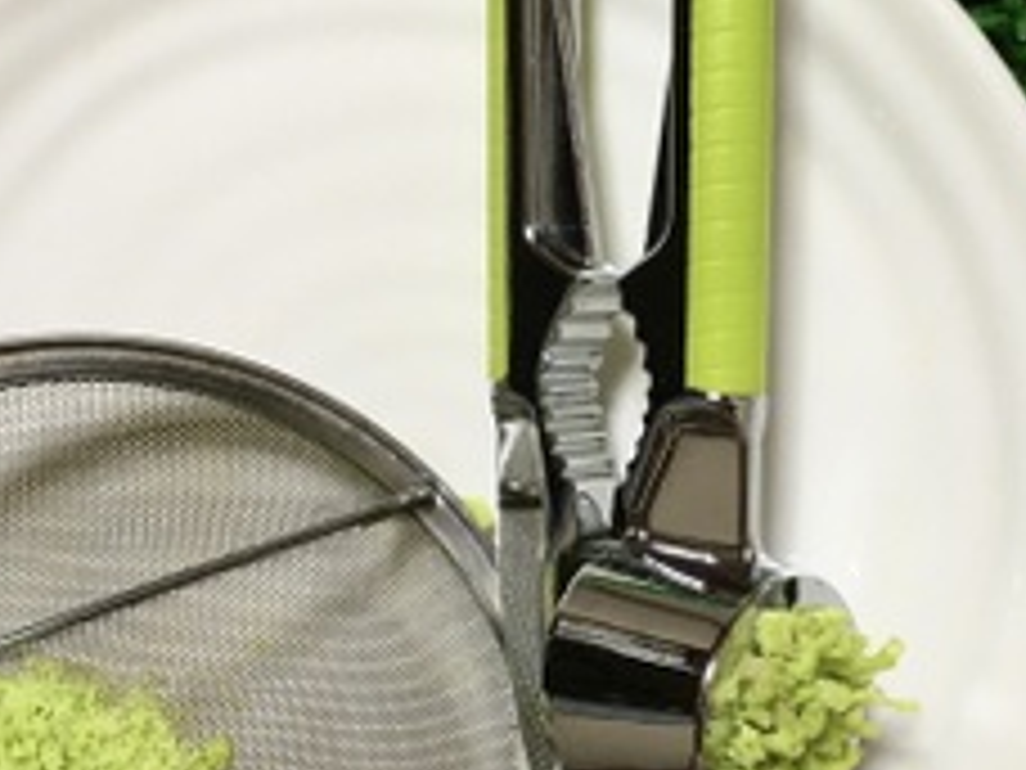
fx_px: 1808
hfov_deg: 31.5
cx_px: 648
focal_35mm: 61
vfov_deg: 23.9
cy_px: 513
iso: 100
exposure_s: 1/30
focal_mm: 4.15
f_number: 2.2
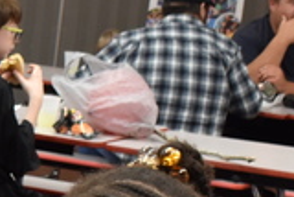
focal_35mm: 195
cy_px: 249
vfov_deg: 7.0
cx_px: -314
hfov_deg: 9.7
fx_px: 1594
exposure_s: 1/40
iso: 560
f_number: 7.1
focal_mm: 26
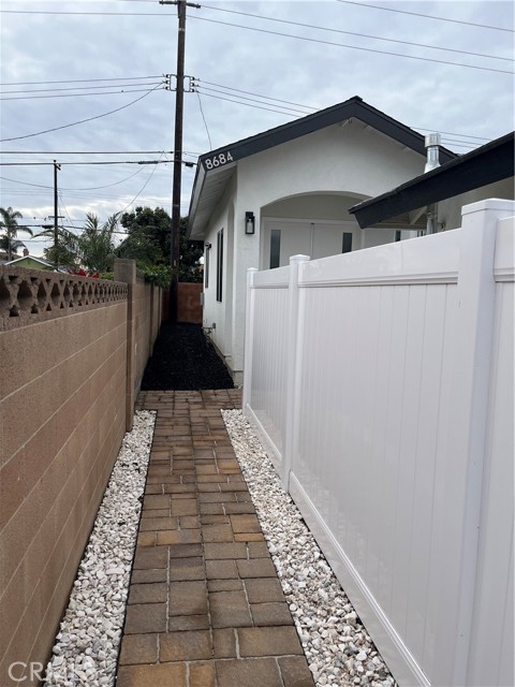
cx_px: 258
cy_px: 344
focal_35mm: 26
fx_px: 516
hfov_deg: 53.1
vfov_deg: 67.3
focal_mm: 5.1
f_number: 1.6
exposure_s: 1/2967
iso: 50
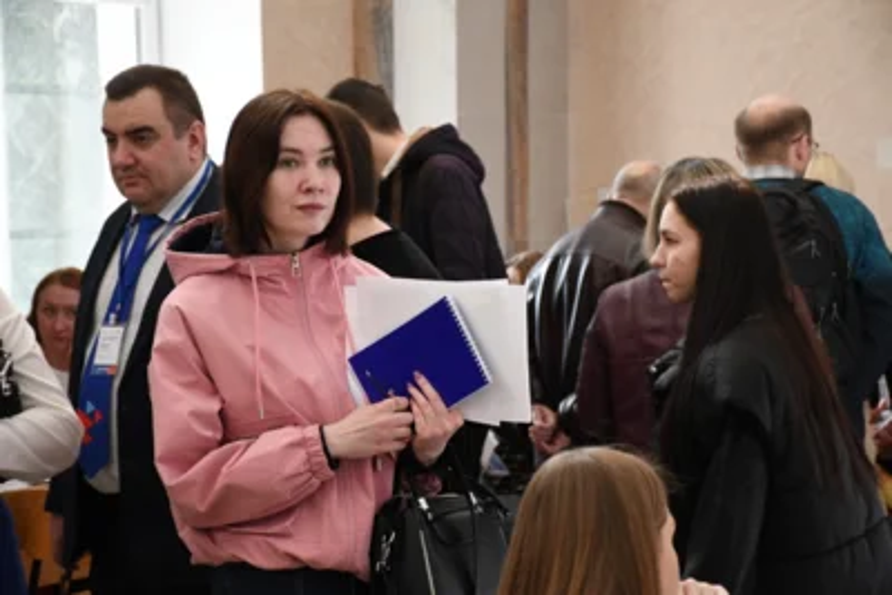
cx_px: 446
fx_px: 2602
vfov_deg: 13.1
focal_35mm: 105
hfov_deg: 19.4
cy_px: 298
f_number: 5.6
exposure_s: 1/200
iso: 1600
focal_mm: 70
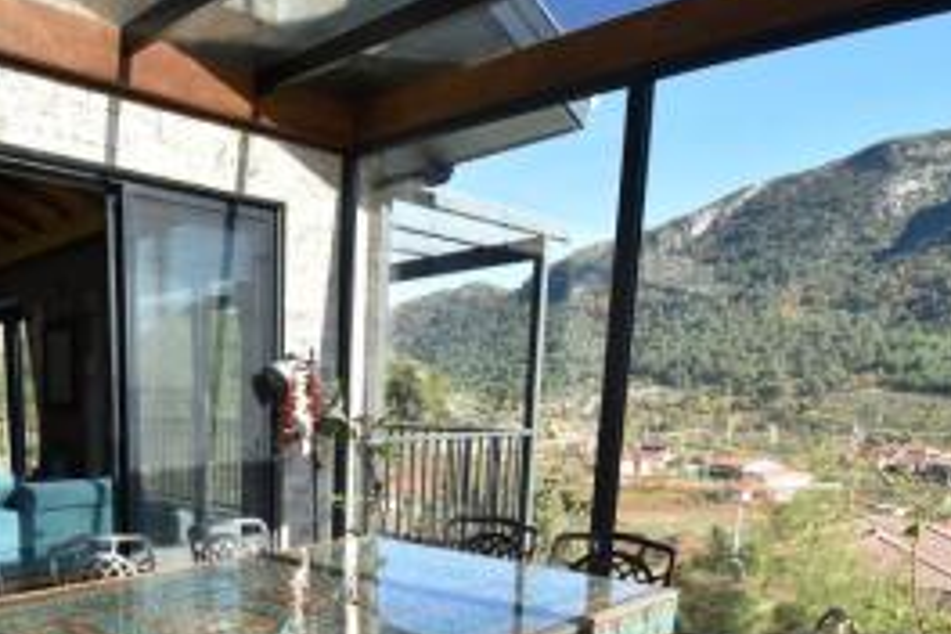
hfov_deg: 62.6
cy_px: 542
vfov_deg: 44.6
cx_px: 213
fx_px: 713
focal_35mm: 27
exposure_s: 1/200
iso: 250
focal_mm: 10
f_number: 7.1
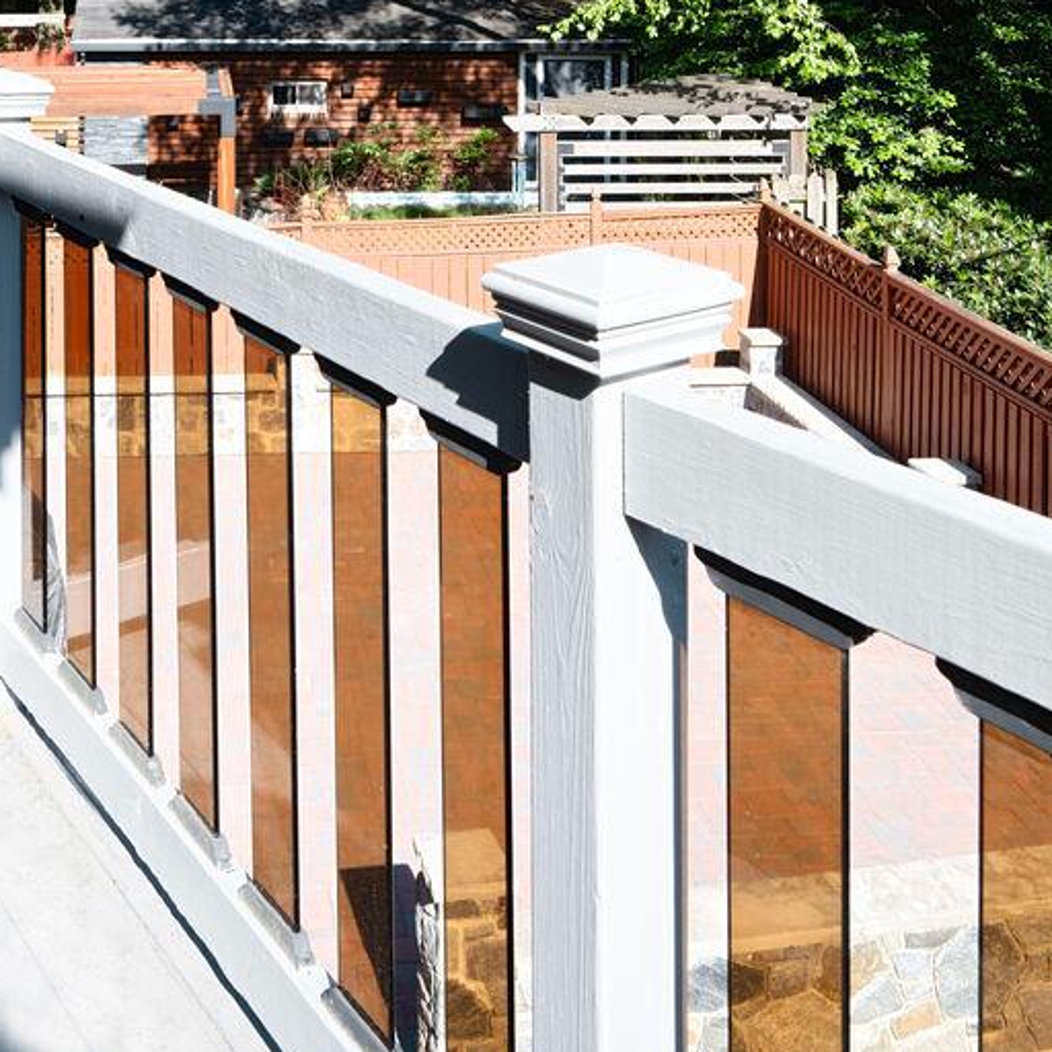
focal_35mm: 43
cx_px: 284
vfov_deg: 34.9
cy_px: -41
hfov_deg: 38.3
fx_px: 1478
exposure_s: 1/200
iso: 200
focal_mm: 15
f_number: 9
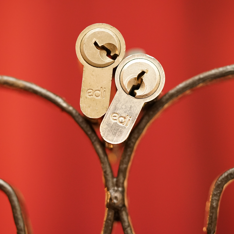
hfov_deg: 15.2
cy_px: 117
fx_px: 880
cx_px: 114
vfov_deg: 15.2
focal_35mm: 115
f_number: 2.8
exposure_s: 1/60
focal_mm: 90
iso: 3200
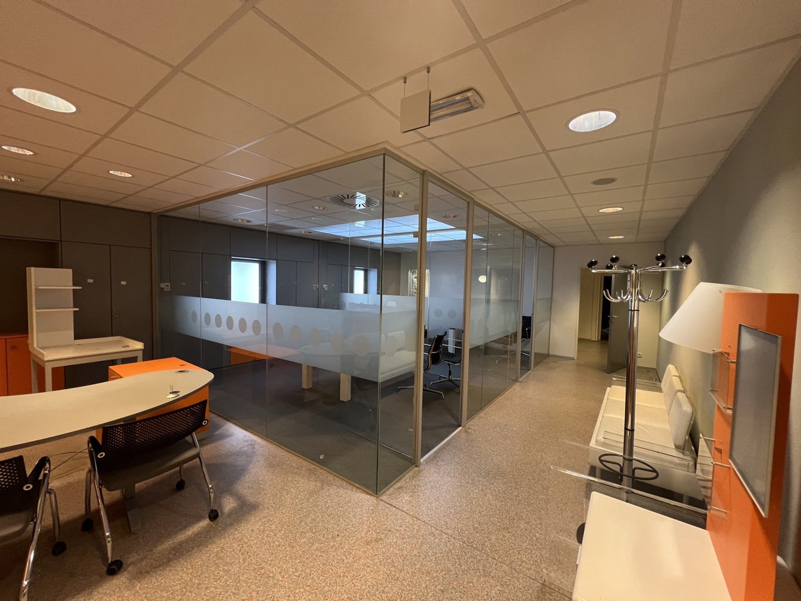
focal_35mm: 13
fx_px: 301
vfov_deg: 89.9
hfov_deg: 106.2
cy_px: 300
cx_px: 400
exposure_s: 1/50
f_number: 1.8
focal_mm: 1.57
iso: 200
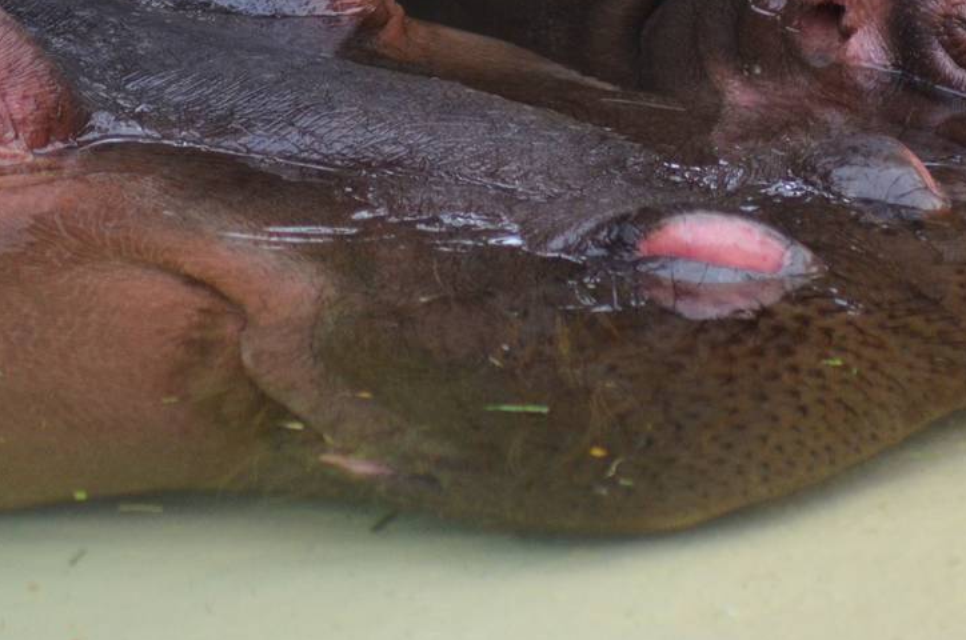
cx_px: 611
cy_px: -35
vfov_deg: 1.8
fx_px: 20411
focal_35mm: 762
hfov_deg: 2.7
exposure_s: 1/1000
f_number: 5
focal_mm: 230
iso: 800
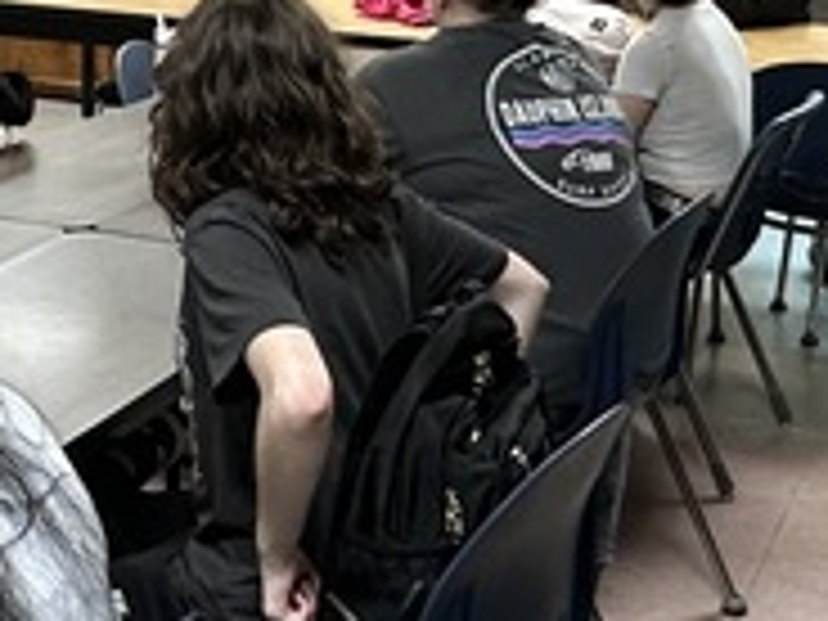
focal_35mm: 78
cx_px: 243
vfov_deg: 18.8
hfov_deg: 24.8
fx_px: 1866
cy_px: 158
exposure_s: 1/62
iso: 250
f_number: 2.2
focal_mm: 2.22
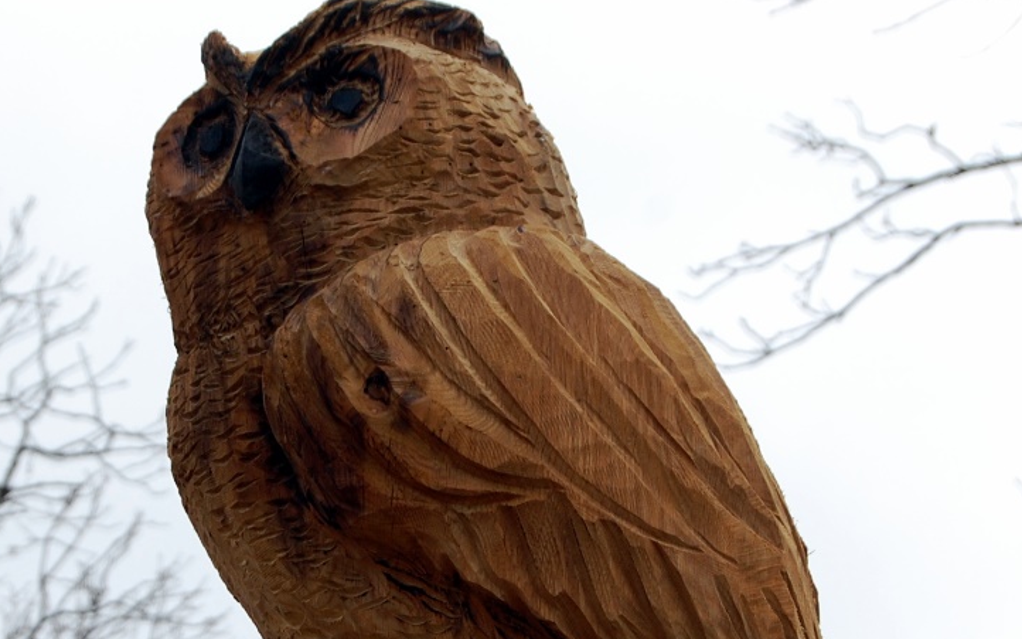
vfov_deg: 7.4
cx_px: 358
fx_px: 4901
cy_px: 495
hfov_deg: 11.9
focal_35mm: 176
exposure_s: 1/250
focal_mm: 52
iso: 200
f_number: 8
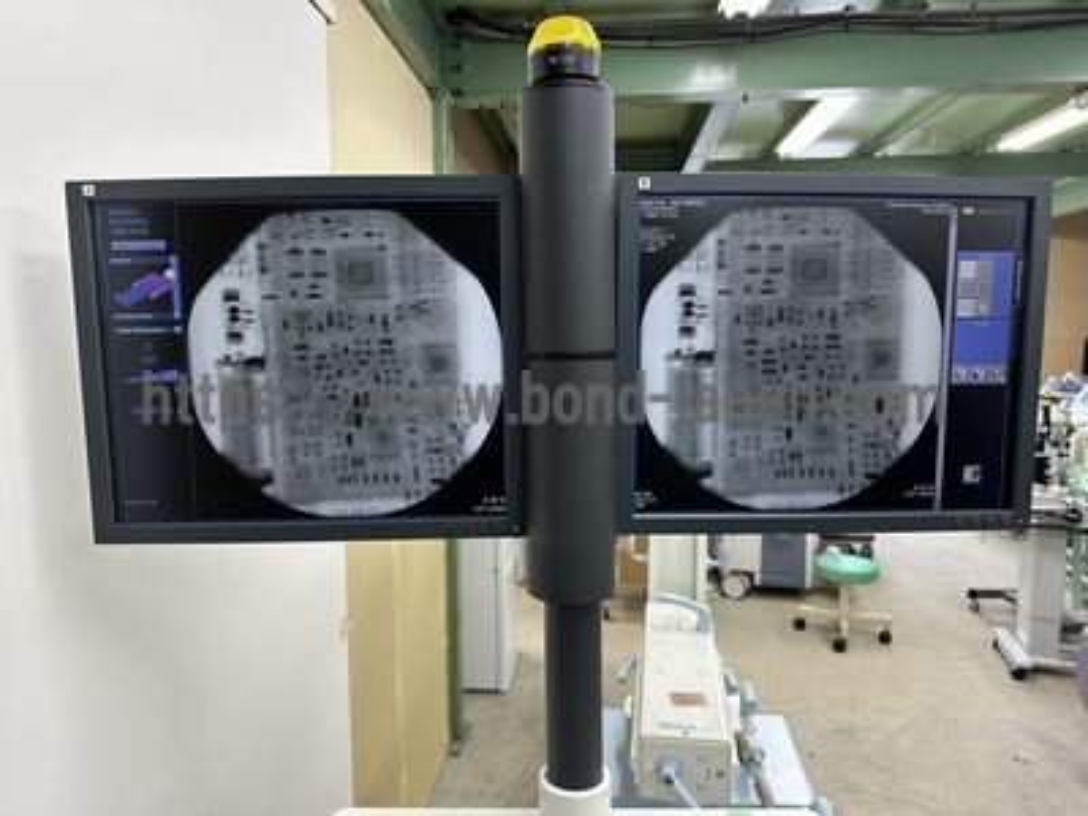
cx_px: 544
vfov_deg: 56.8
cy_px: 408
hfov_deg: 71.6
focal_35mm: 24
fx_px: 754
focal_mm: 6.86
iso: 125
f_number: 1.78
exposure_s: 1/120
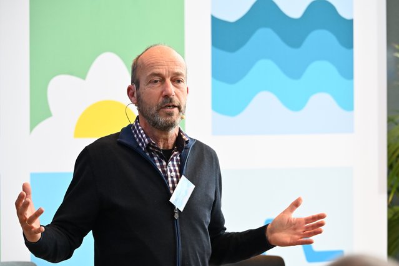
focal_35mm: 165
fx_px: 1829
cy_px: 133
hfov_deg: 12.5
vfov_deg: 8.3
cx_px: 200
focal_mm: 165
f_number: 7.6
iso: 7200
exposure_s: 1/125
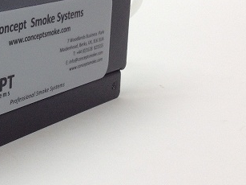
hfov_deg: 20.0
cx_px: -34
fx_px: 661
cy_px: 7
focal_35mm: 93
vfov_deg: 15.6
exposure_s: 1/50
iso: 64
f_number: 2.4
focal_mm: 4.28
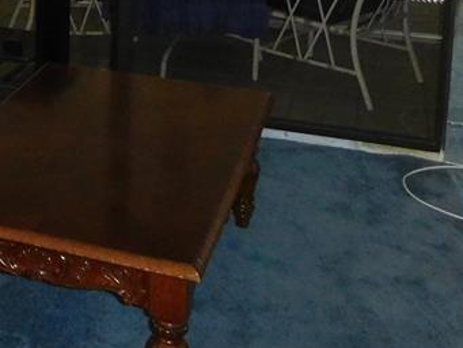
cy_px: -114
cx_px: -130
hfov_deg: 23.2
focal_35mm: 75
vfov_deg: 18.2
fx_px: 1004
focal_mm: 4.5
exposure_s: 1/30
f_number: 3.4
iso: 640
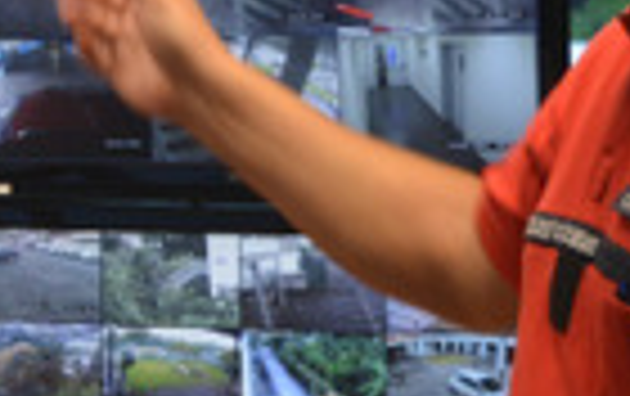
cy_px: 151
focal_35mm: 293
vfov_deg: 4.5
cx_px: -130
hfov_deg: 7.1
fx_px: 5039
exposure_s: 1/60
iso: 560
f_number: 5
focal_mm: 42
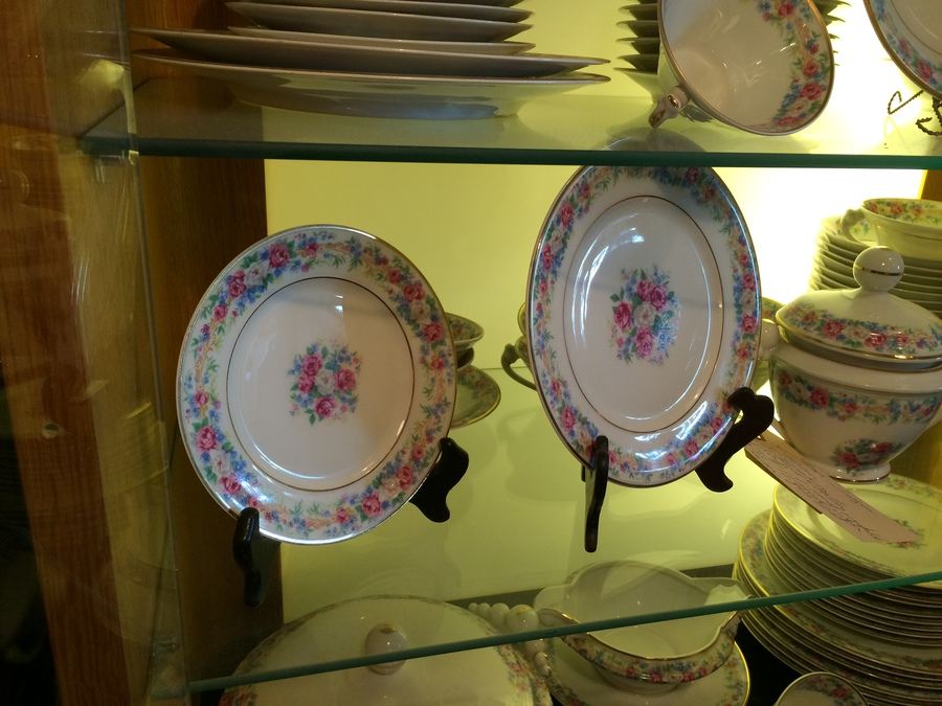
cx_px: 471
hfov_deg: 61.7
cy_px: 353
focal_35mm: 29
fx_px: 789
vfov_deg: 48.2
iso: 50
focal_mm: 4.15
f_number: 2.2
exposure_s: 1/30
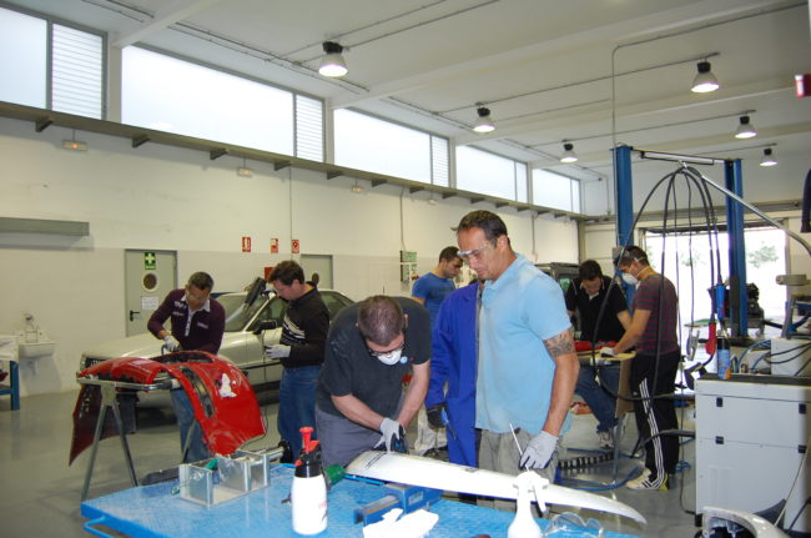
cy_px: 269
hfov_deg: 67.5
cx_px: 406
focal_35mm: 27
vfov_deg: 47.8
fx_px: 607
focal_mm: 18
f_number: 3.5
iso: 400
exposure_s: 1/60
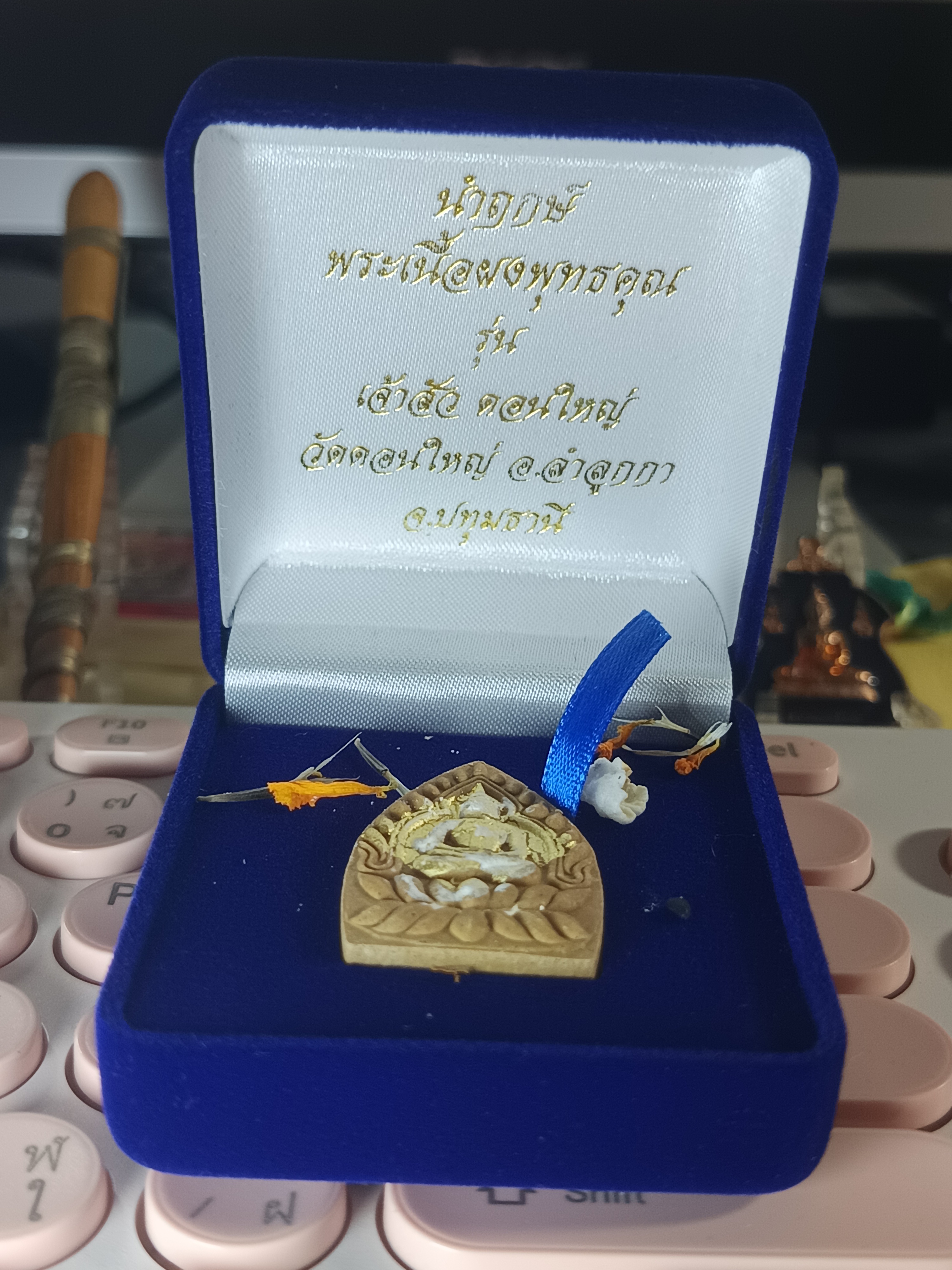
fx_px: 880
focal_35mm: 24
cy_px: 635
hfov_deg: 56.8
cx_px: 476
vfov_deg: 71.6
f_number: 1.7
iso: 733
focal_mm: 5.31
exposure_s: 1/50
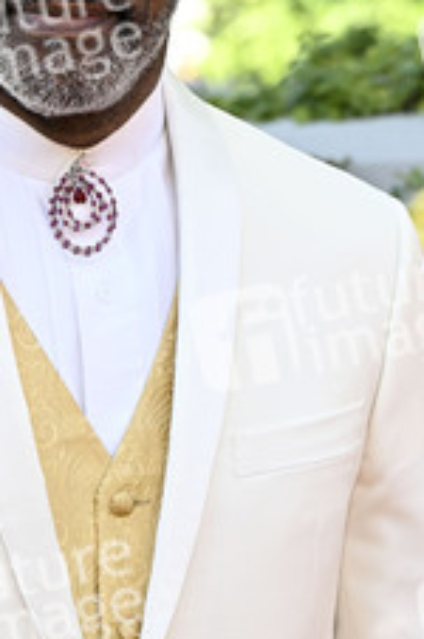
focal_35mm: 239
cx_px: 79
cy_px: 184
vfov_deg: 8.6
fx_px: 4235
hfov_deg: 5.7
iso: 640
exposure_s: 1/320
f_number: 5.6
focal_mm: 90
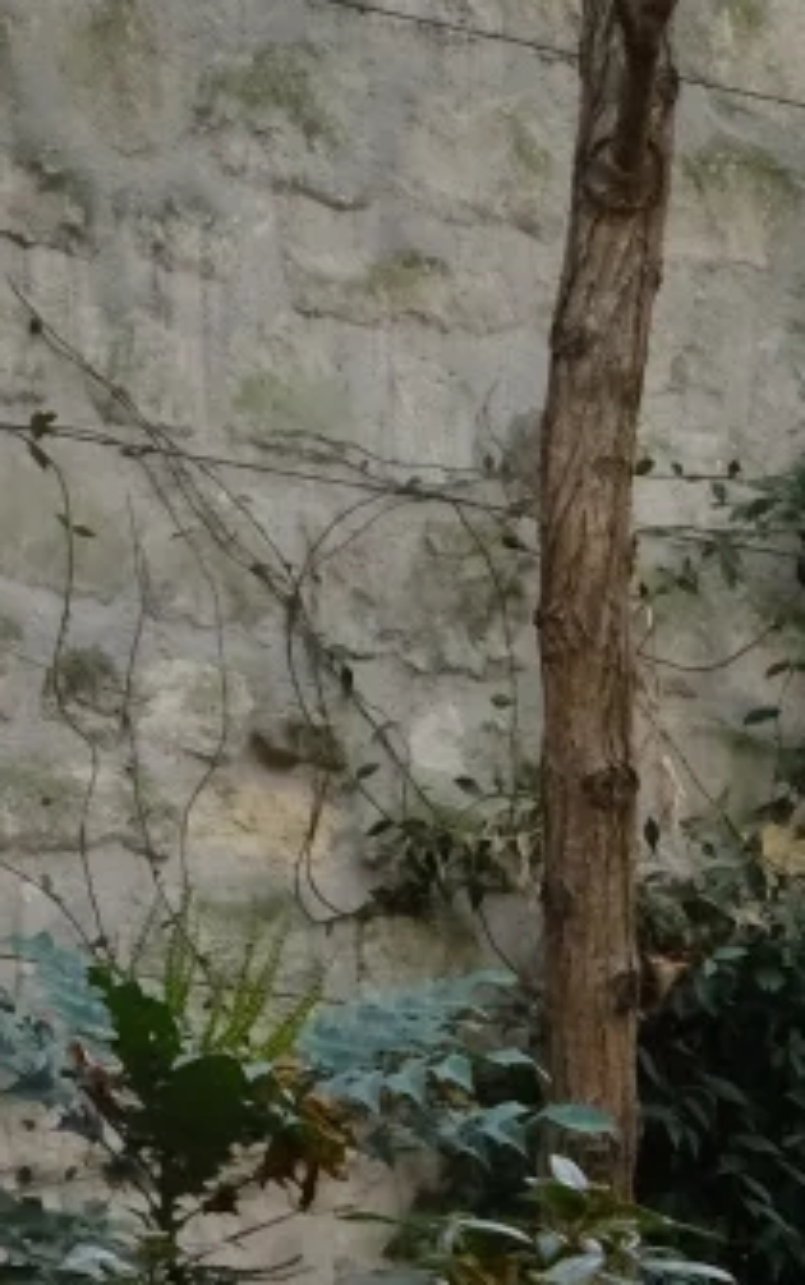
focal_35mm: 261
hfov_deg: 4.9
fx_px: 9142
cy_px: 2612
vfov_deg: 7.7
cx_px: 2020
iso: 2000
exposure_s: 1/125
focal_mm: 35
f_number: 11
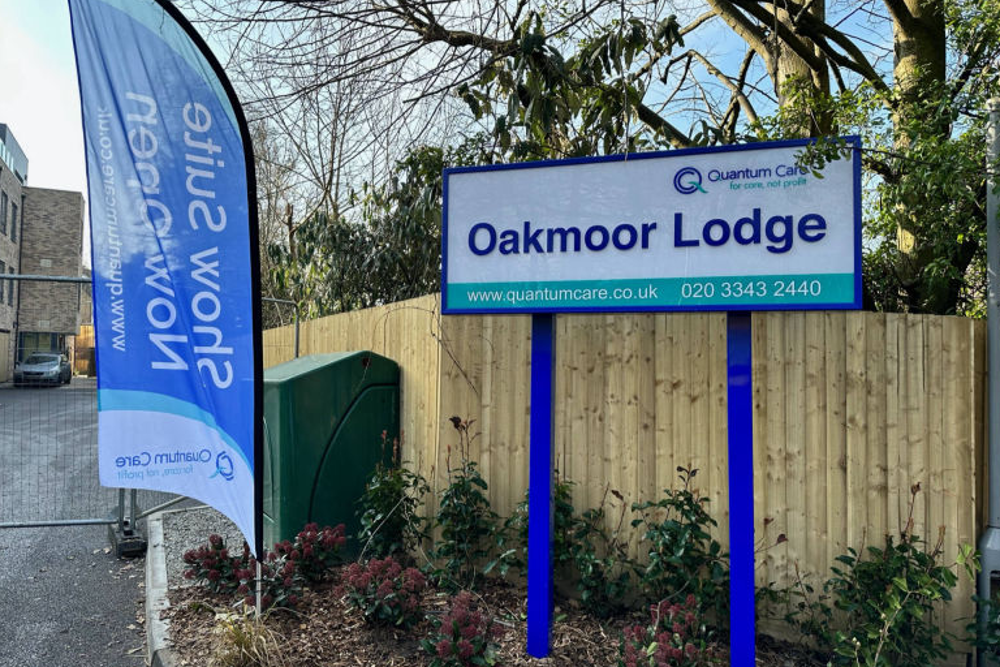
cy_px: 335
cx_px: 508
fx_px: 722
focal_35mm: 26
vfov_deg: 49.6
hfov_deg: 69.4
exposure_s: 1/927
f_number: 1.78
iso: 80
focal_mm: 6.86
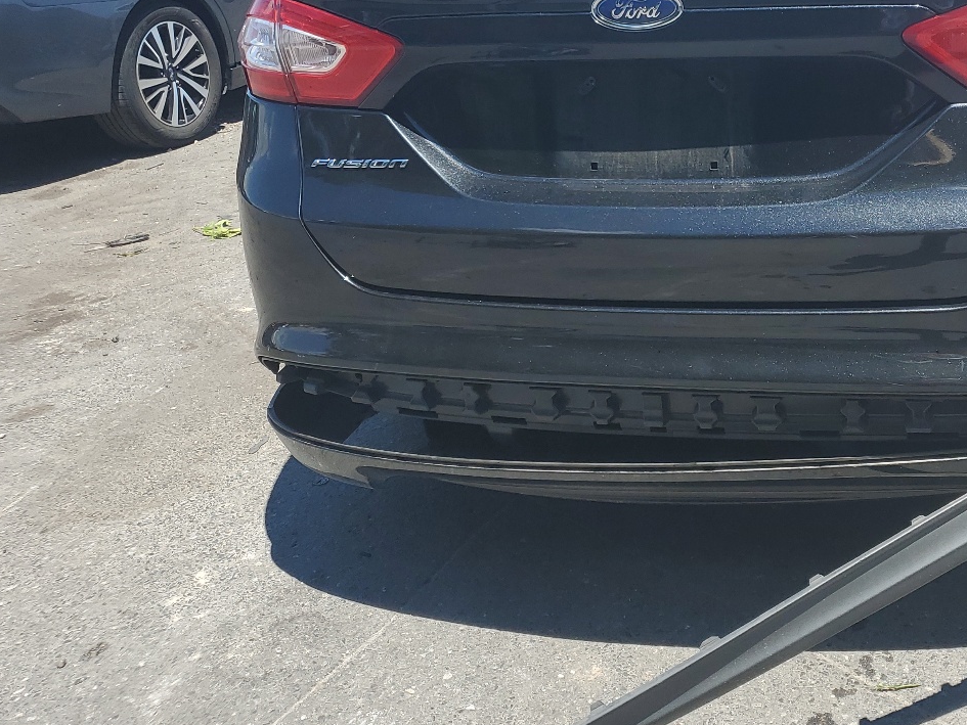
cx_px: 722
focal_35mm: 44
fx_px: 1229
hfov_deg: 41.7
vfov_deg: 32.6
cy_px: 231
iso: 50
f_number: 1.5
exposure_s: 1/2000
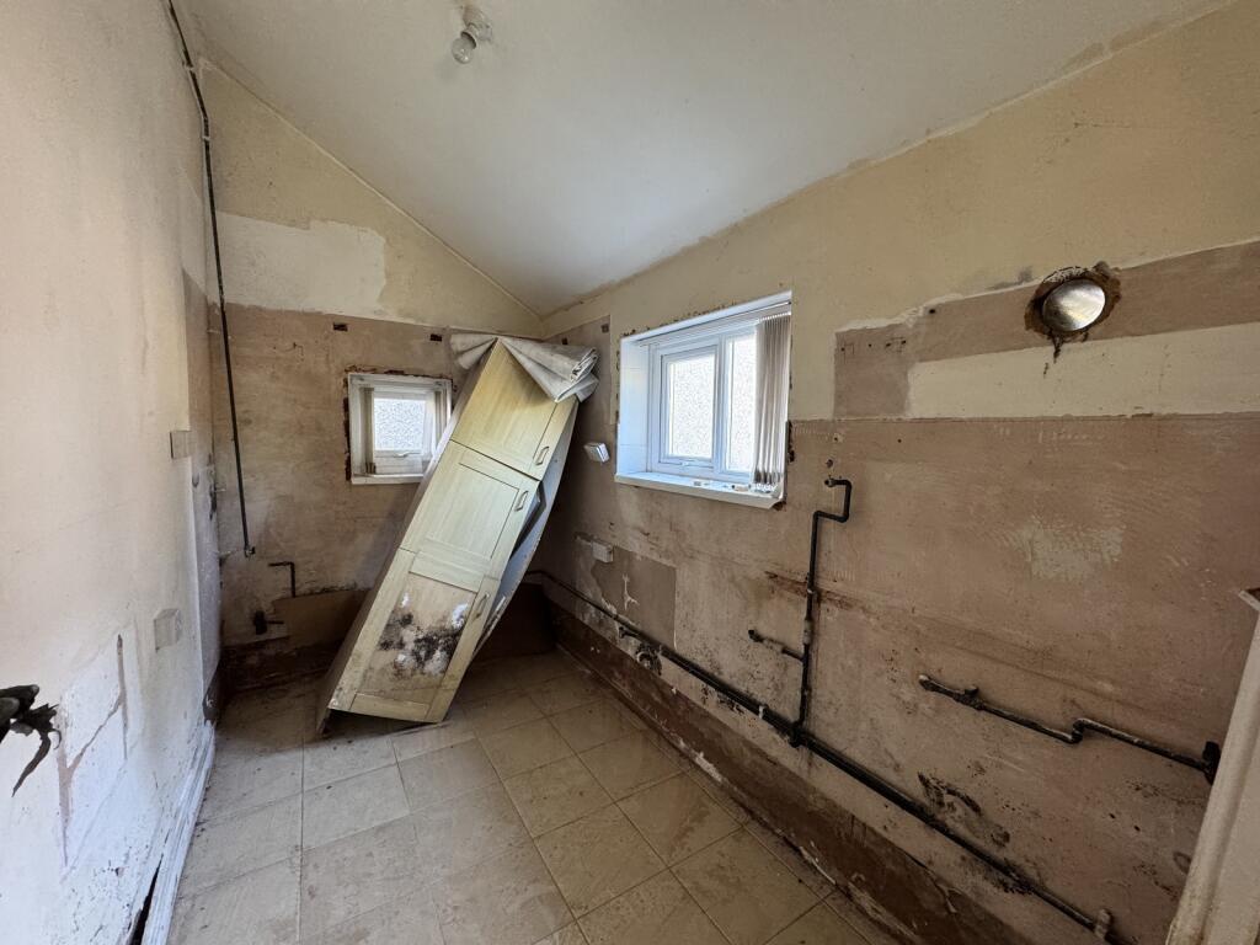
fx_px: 510
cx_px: 630
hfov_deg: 102.1
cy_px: 472
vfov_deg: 85.7
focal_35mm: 14
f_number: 2.2
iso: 500
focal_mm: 2.22
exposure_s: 1/60
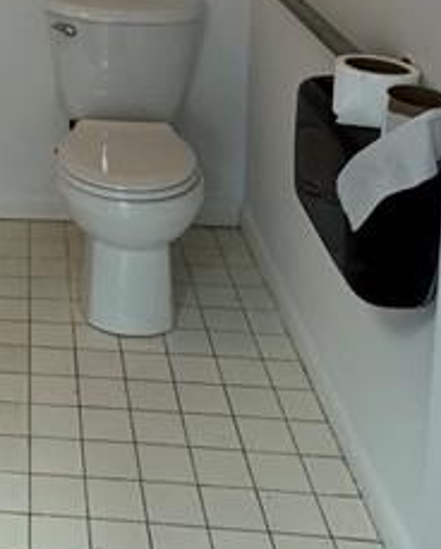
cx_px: -122
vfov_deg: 27.9
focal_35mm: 61
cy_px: -70
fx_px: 993
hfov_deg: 22.6
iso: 250
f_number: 2.2
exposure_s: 1/60
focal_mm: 2.22
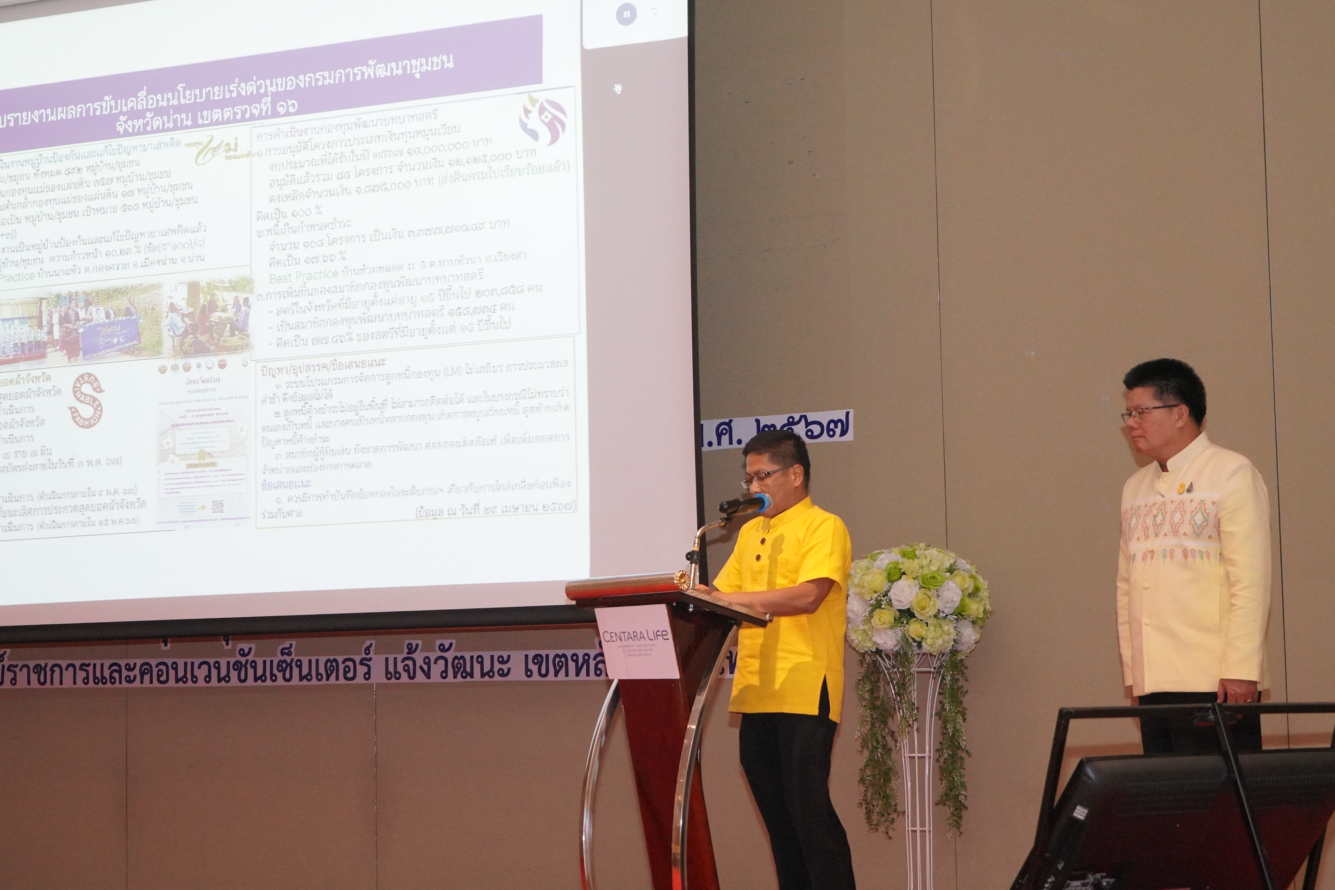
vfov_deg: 17.9
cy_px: 421
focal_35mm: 76
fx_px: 2818
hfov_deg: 26.7
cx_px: 659
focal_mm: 55
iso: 6400
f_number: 5
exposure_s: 1/160
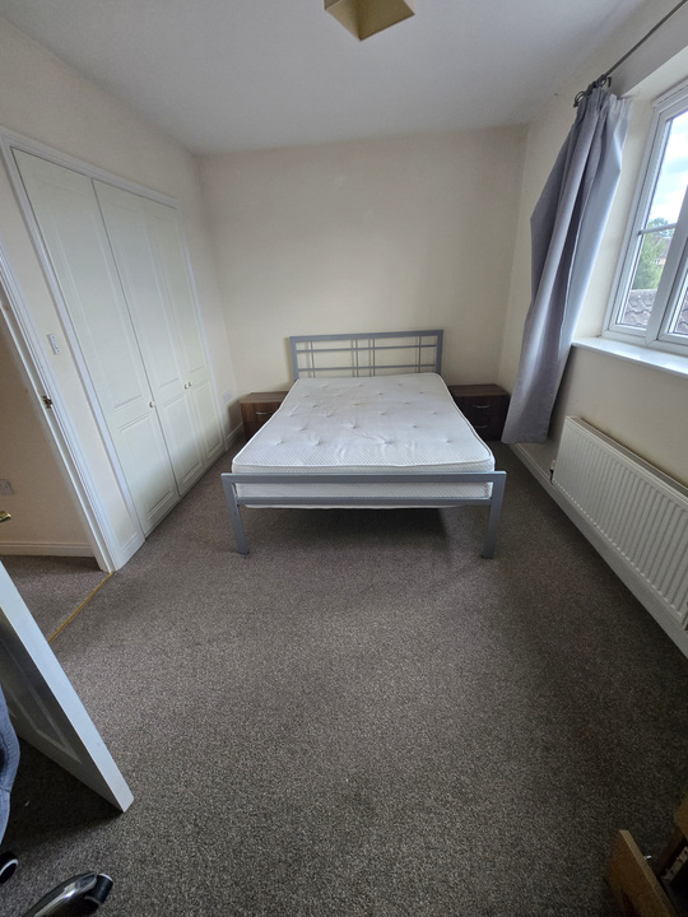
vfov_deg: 106.2
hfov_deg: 89.9
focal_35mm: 13
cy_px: 458
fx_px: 345
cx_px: 344
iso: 125
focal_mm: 1.7
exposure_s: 1/100
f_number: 2.2
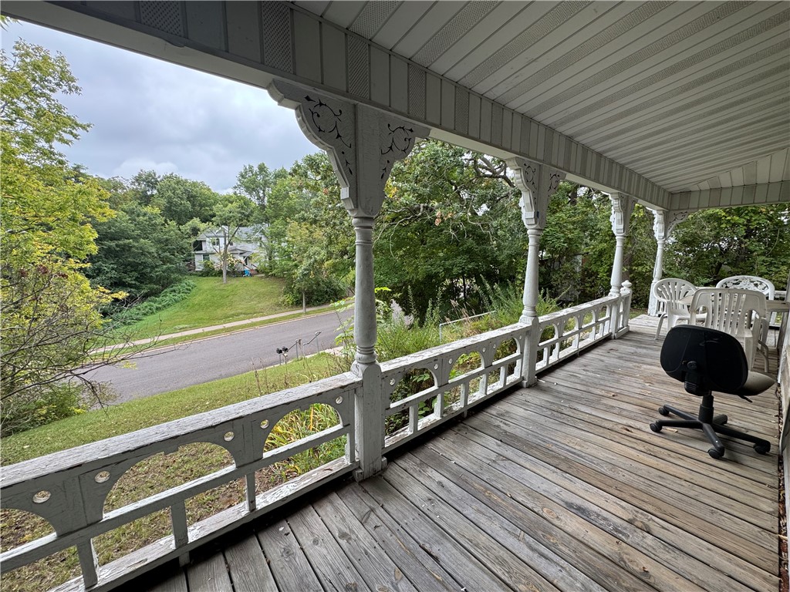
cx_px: 395
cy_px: 296
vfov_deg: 85.7
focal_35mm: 14
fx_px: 320
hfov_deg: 102.1
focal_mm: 2.22
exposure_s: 1/180
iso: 40
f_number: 2.2
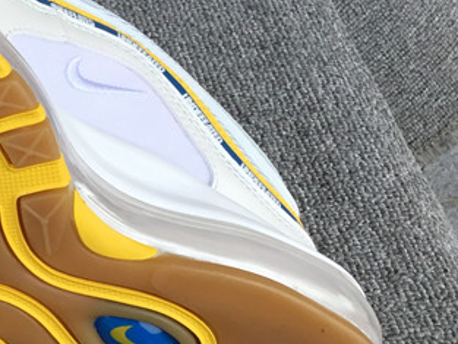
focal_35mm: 89
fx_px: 1178
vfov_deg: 16.6
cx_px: -179
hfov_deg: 19.8
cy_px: 220
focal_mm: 3.3
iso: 25
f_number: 2.4
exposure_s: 1/554
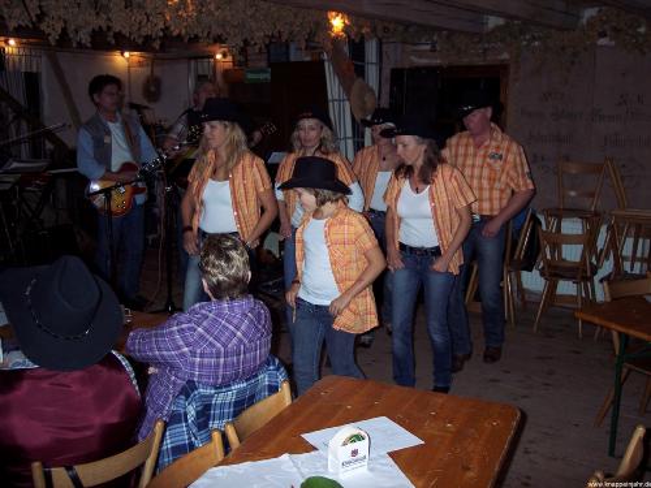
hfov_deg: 47.9
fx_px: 733
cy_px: 244
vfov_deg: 36.8
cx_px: 326
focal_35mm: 39
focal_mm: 8
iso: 100
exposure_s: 1/60
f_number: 2.8
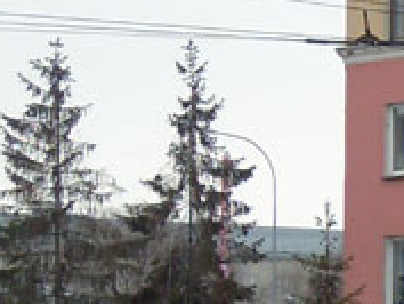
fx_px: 3585
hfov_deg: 6.2
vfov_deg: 4.8
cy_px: 160
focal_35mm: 307
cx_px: 977
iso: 80
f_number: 3.4
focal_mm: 8.4
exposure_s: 1/250
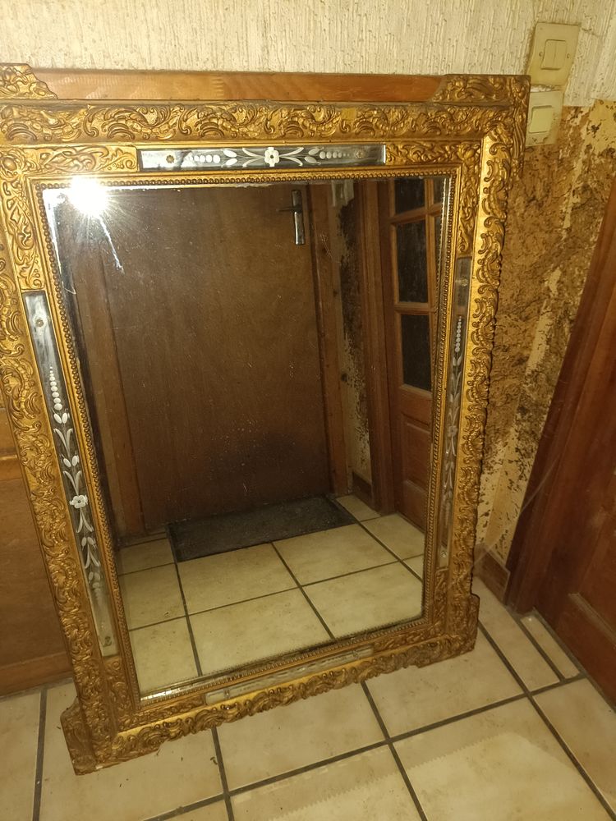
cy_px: 410
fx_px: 569
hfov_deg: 56.8
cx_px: 308
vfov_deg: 71.6
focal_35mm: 24
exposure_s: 1/25
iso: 2107
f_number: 1.88
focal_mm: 5.59
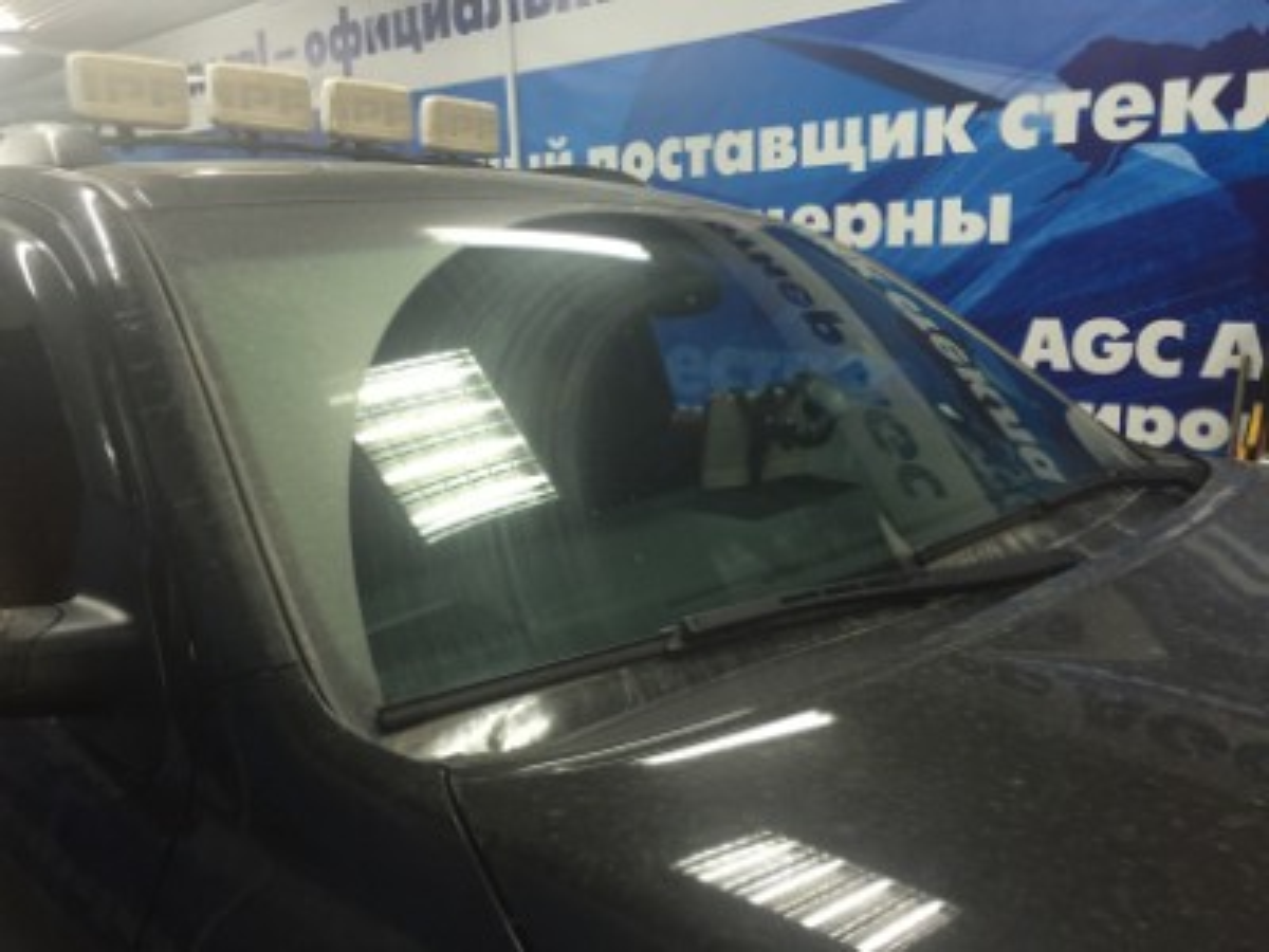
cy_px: 476
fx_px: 1063
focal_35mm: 29
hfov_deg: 61.7
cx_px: 634
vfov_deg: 48.2
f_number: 2.2
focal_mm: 4.15
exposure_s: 1/33
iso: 160
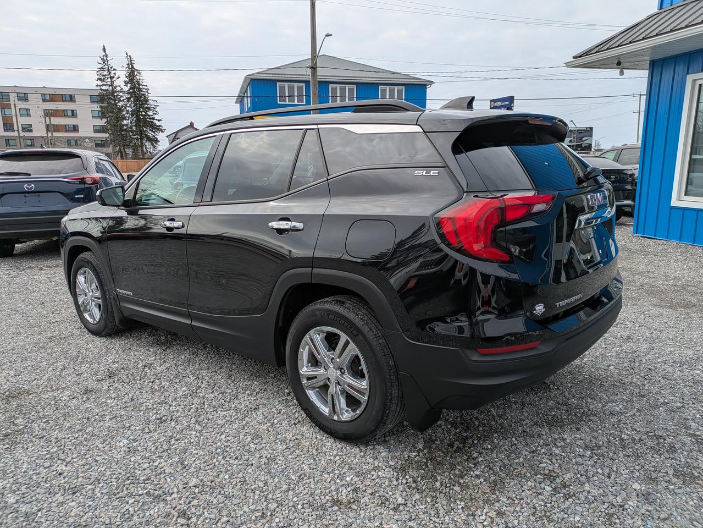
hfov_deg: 69.4
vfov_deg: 54.9
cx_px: 352
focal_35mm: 25
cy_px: 264
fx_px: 508
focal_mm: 5.43
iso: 46
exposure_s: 1/1821
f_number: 1.89
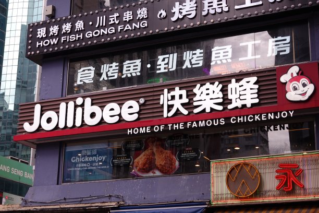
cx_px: 160
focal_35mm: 72
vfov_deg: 18.9
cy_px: 106
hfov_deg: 28.1
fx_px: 638
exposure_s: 1/250
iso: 125
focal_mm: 26.37
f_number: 4
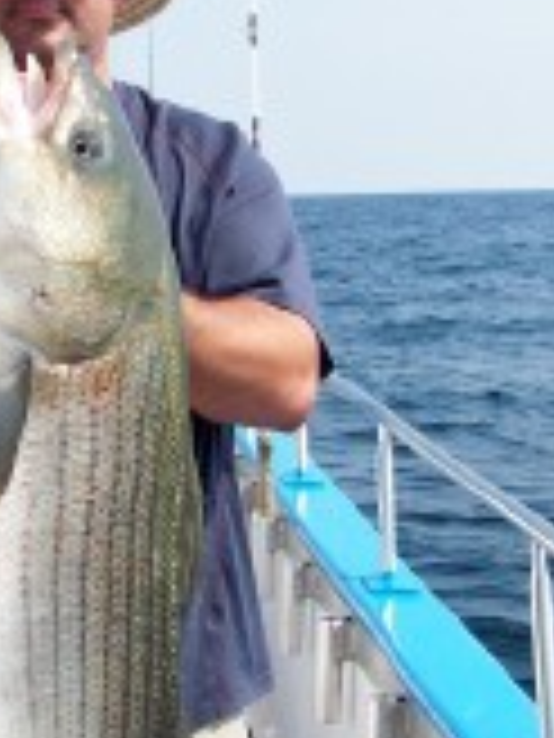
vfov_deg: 22.3
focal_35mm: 88
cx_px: 171
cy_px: 378
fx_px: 1878
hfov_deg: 16.7
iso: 64
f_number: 4
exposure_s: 1/500
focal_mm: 5.85
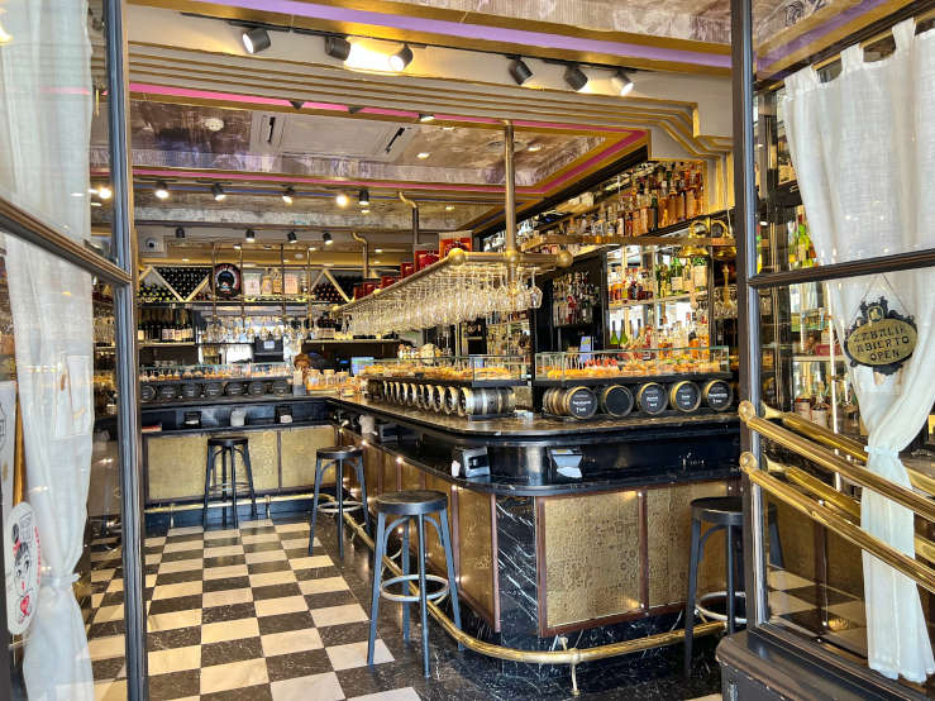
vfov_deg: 53.0
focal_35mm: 26
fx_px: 702
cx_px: 468
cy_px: 350
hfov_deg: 67.3
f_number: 1.5
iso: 125
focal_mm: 5.7
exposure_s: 1/111
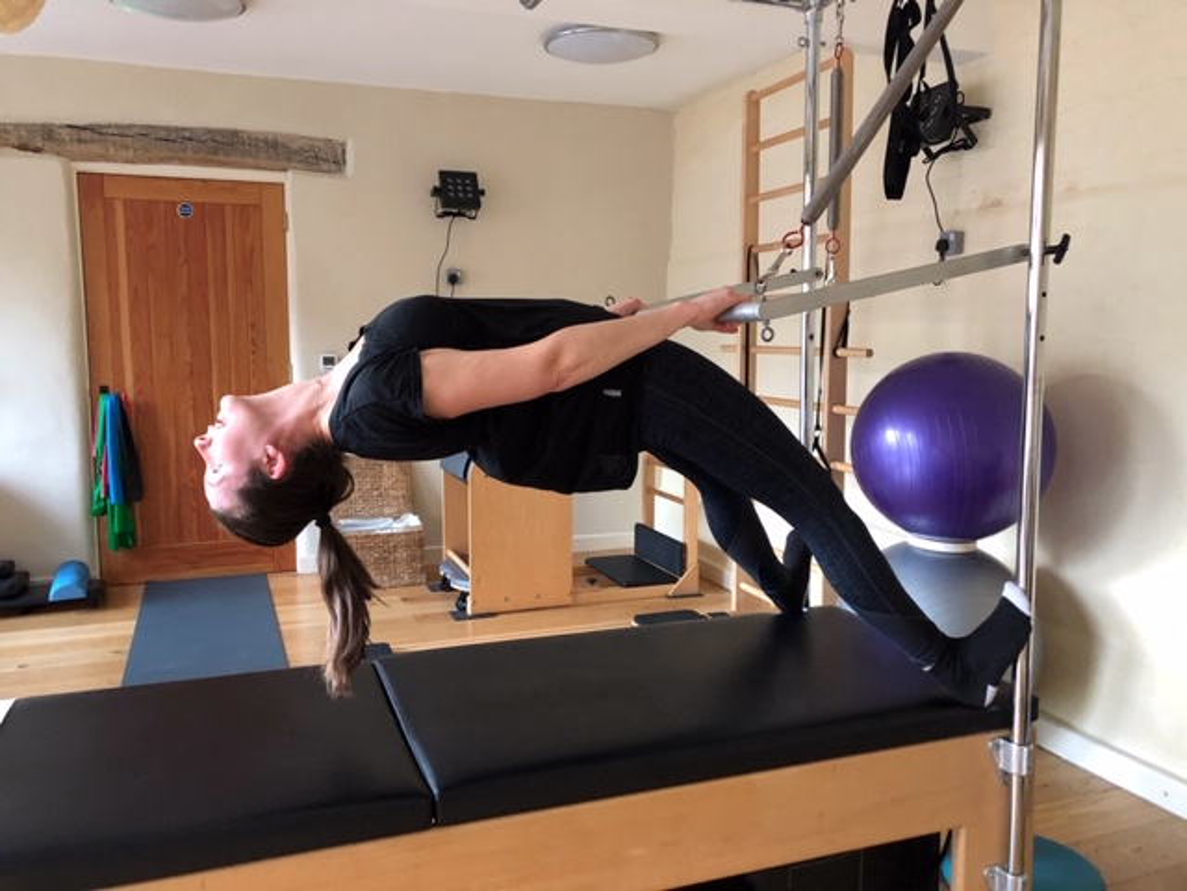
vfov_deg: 49.7
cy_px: 446
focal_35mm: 28
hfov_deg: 63.4
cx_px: 594
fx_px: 960
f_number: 1.8
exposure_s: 1/9
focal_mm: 3.99
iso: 100
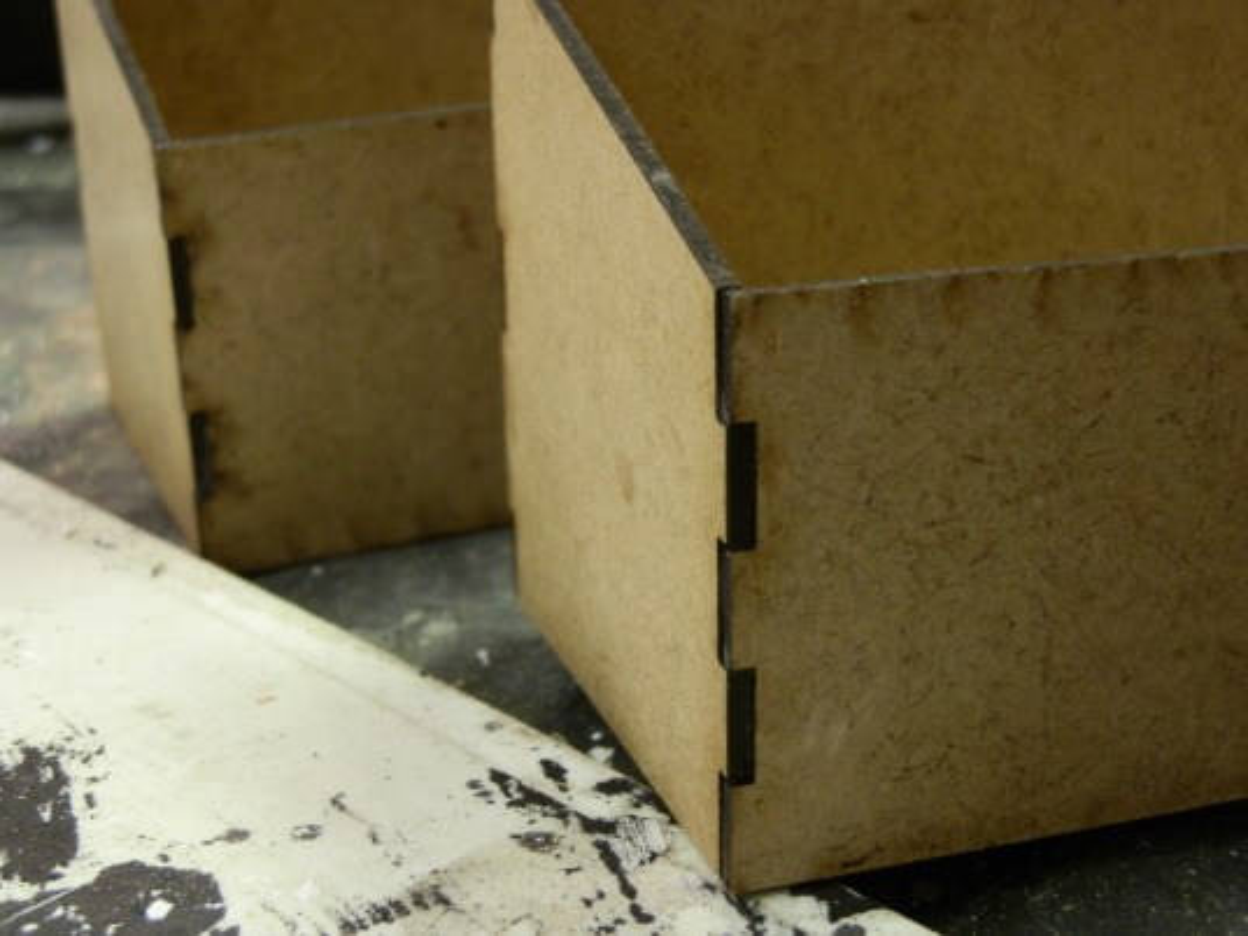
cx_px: 624
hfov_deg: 31.7
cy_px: 468
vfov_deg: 24.0
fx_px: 2199
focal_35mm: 61
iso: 200
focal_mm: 10.99
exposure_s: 1/8
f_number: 3.7
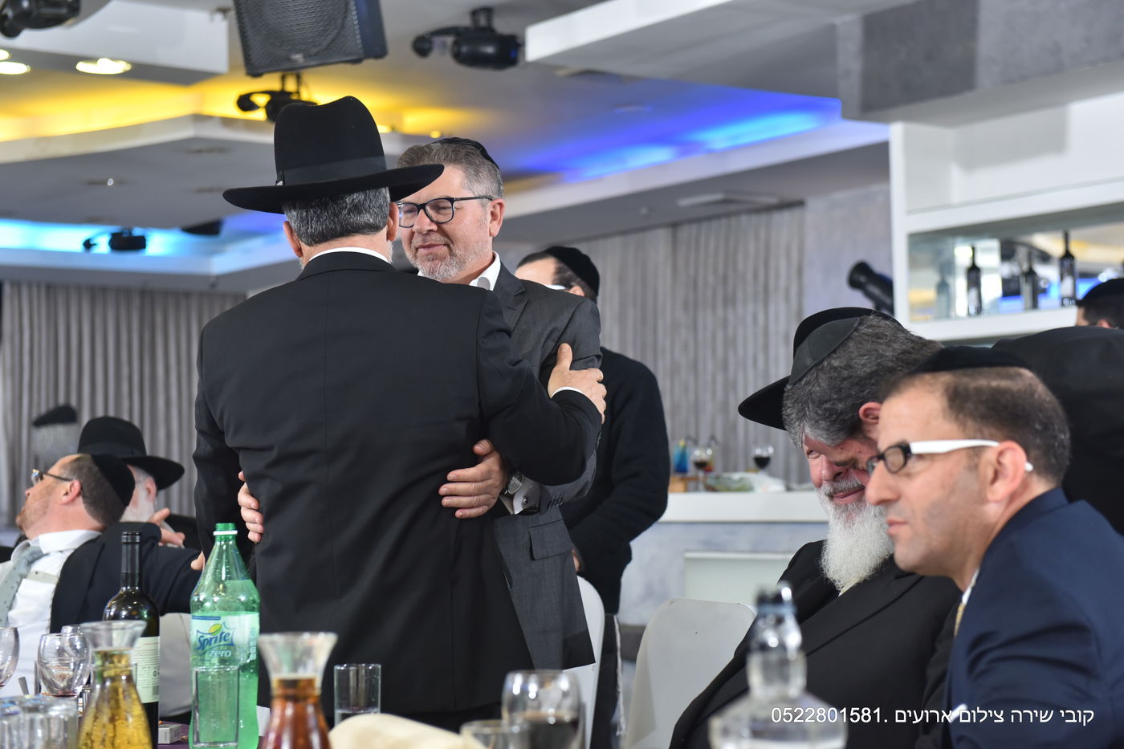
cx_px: 562
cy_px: 374
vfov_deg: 19.5
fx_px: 2185
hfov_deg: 28.8
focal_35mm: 70
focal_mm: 70
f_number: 4
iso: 800
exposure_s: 1/125
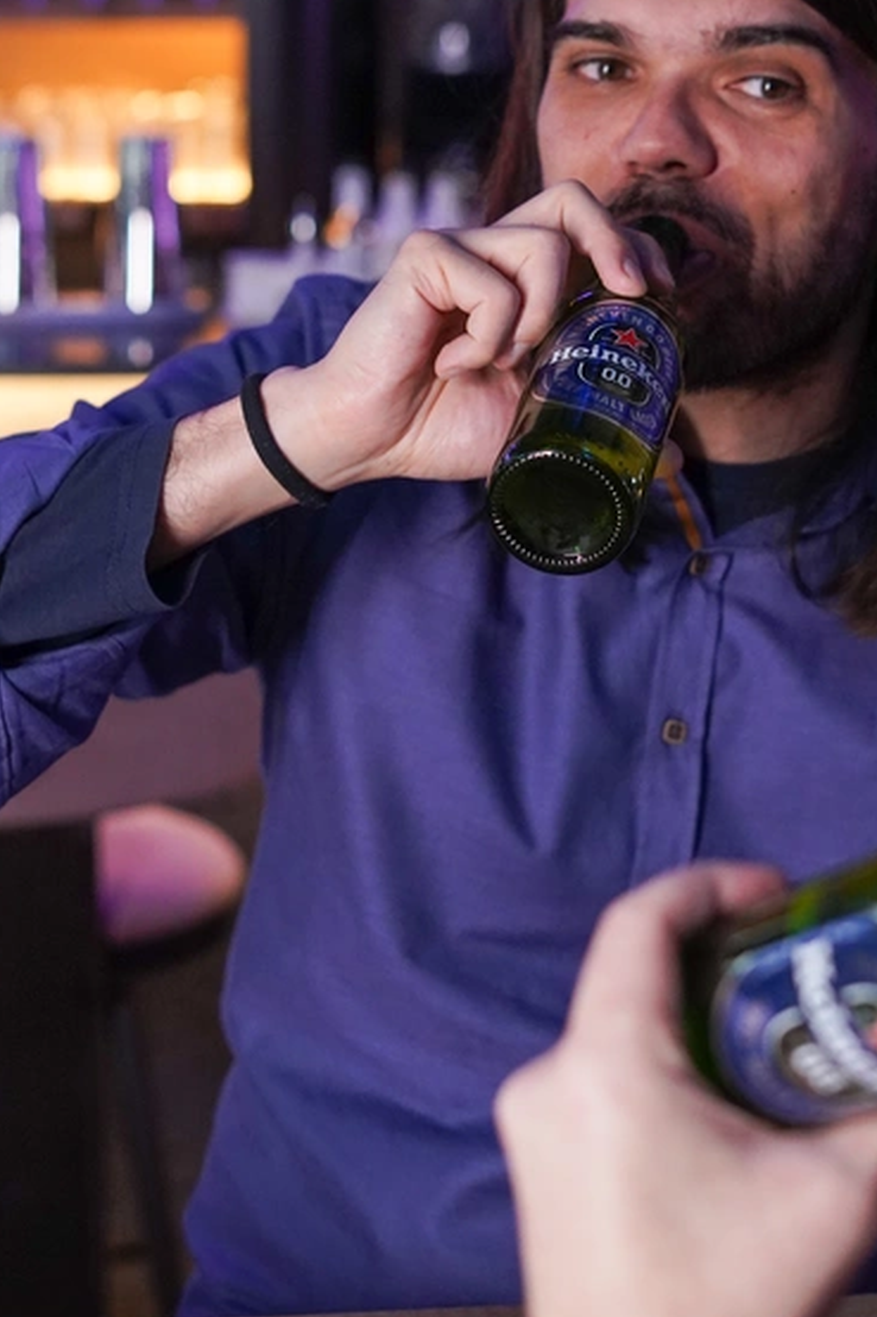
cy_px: 248
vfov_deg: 22.8
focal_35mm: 88
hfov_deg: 15.5
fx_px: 3217
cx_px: 566
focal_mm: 50
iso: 3200
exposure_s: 1/320
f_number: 3.2
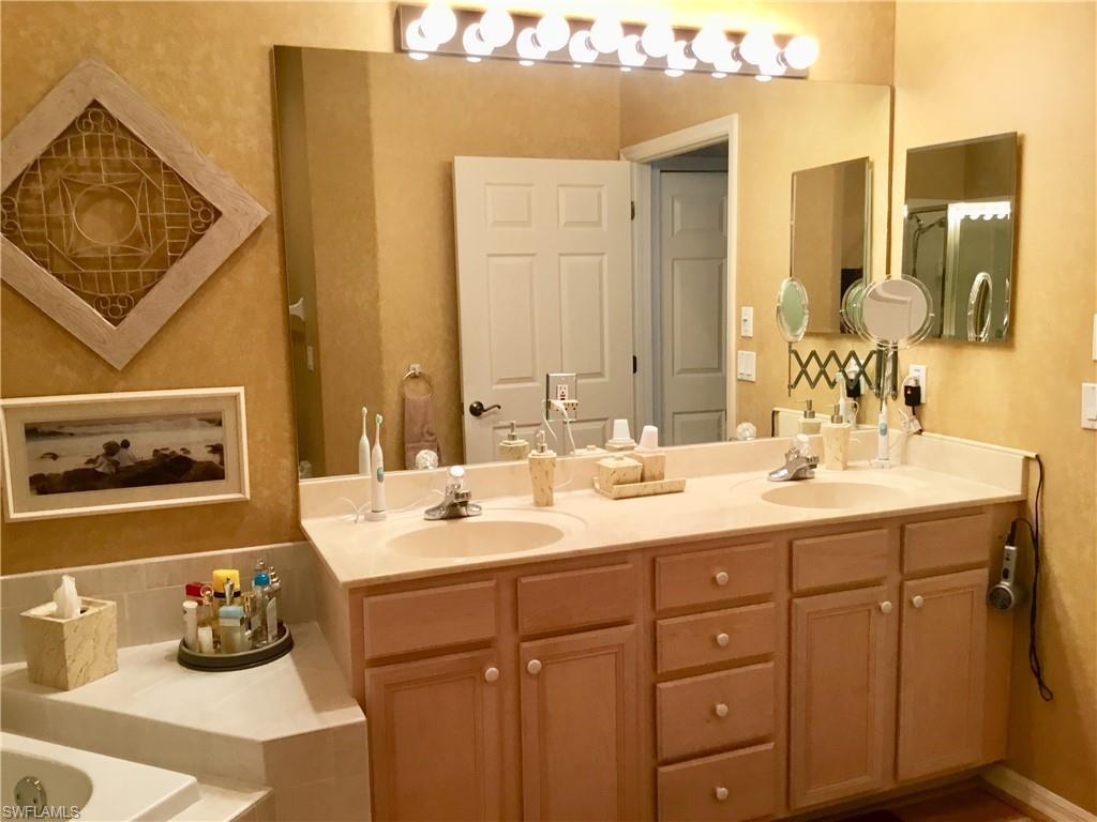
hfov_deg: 58.4
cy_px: 411
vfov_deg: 45.4
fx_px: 982
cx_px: 548
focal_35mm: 31
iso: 64
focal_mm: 3.3
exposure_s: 1/30
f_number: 2.4
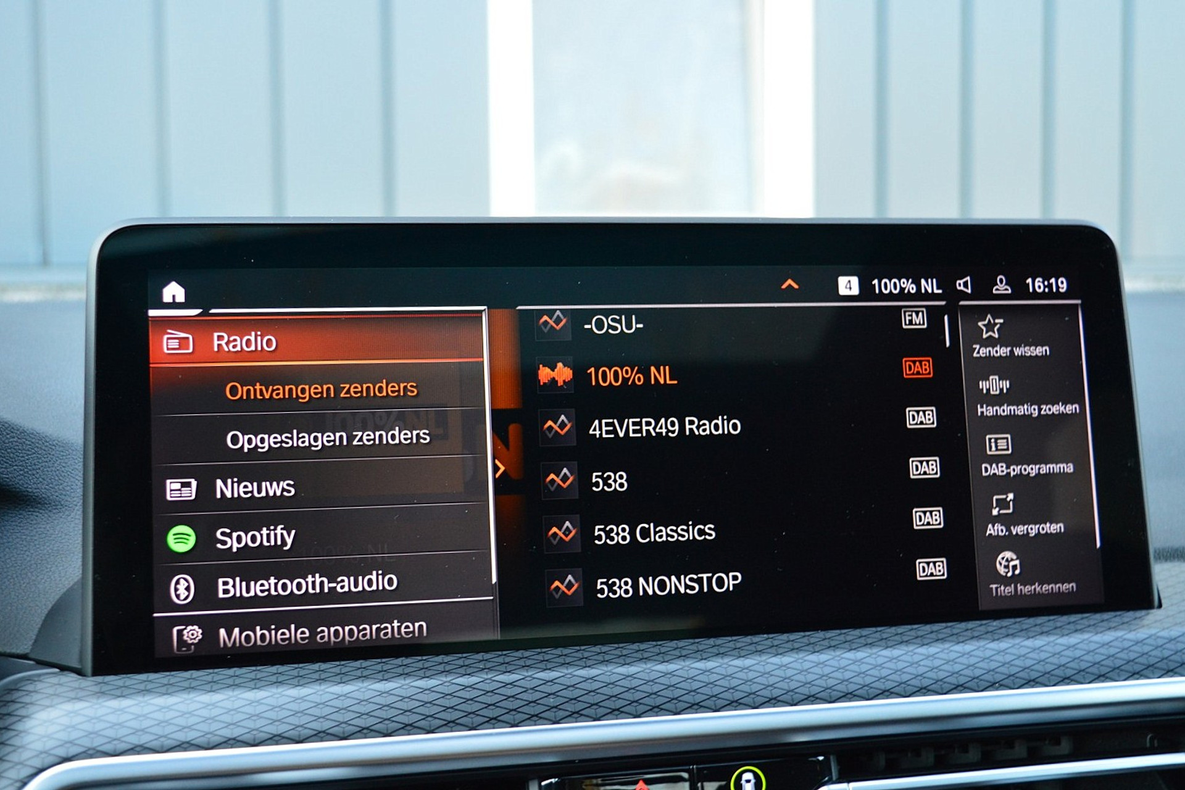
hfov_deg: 45.0
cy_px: 395
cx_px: 592
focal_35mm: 44
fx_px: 1432
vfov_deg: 30.8
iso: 800
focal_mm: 29
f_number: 5.6
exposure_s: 1/60
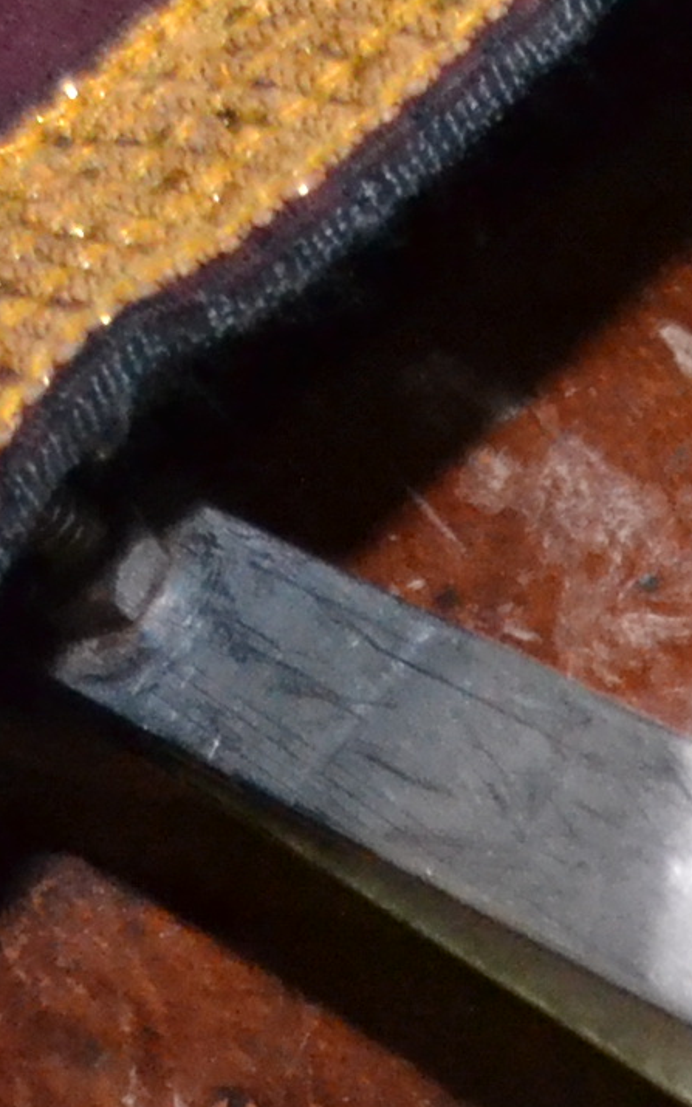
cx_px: 1308
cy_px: 2264
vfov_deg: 7.8
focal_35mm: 256
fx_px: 7723
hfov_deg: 5.1
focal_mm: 26
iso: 2800
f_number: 4.2
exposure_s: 1/60
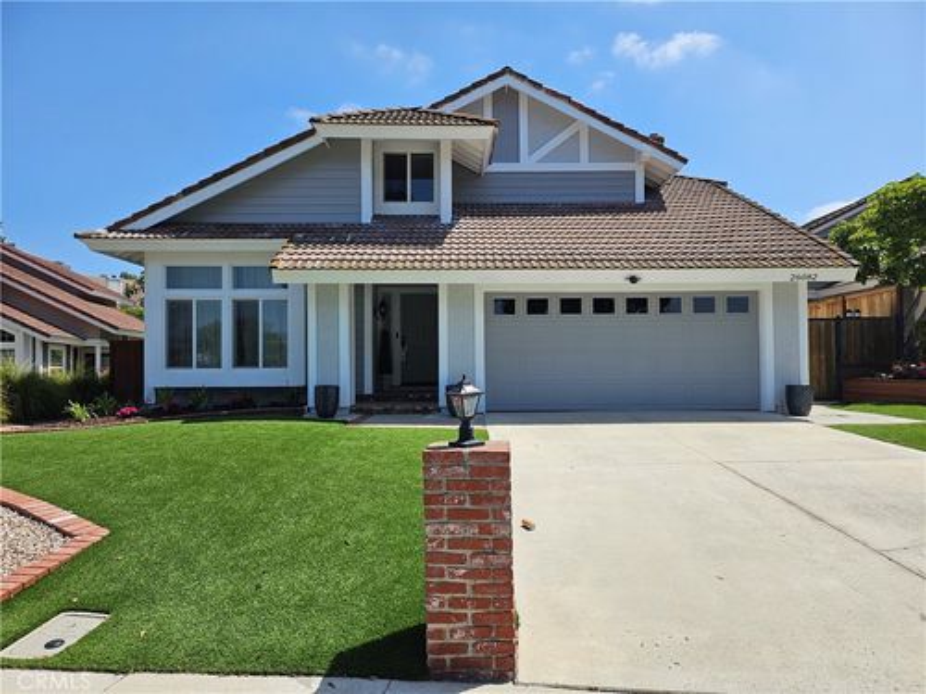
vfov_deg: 56.8
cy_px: 347
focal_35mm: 24
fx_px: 642
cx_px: 463
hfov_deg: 71.6
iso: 50
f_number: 1.8
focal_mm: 5
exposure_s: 1/5144
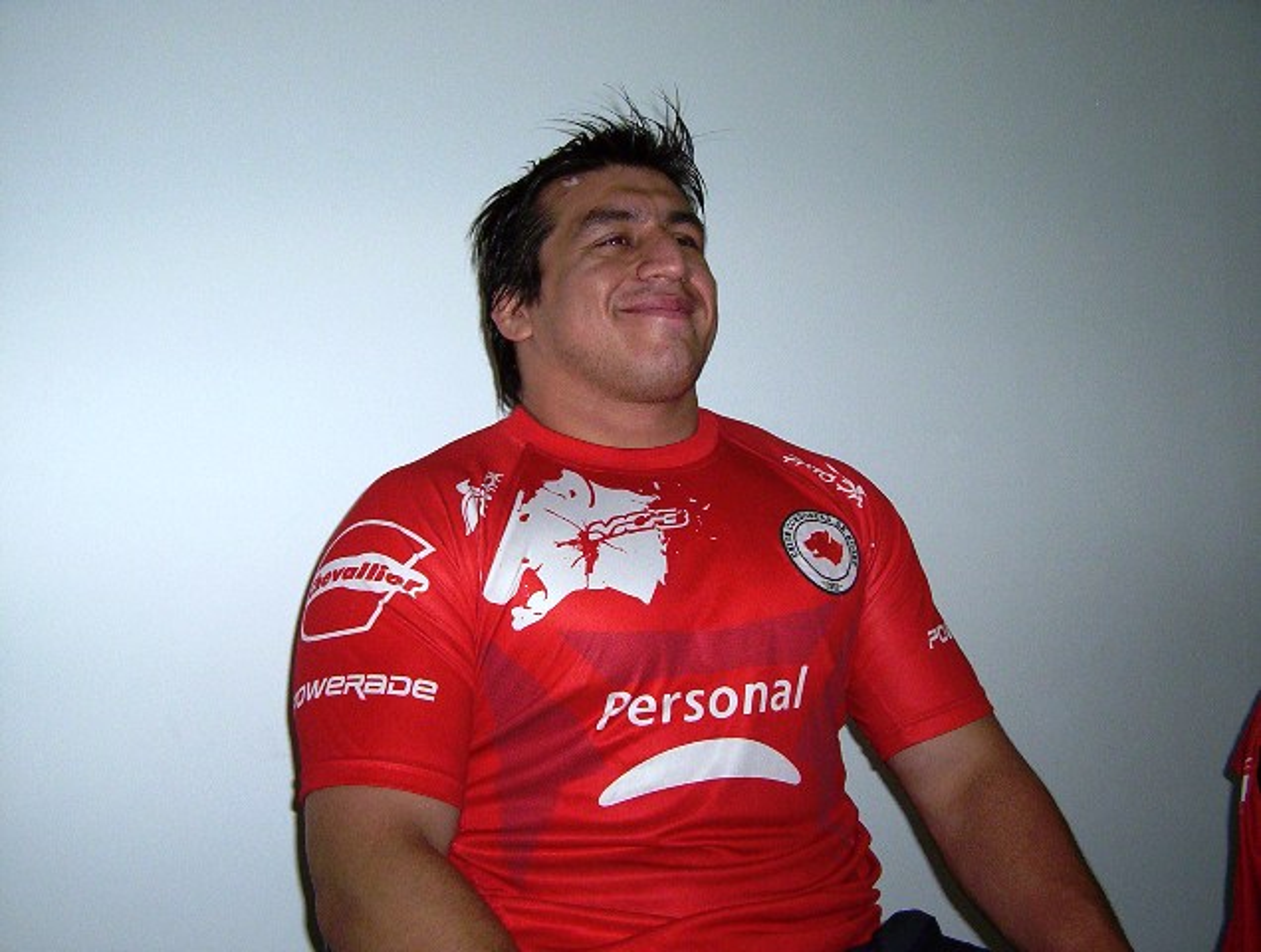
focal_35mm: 39
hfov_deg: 47.8
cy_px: 476
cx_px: 630
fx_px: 1424
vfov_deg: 37.0
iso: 140
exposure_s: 1/60
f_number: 3.84
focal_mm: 5.26
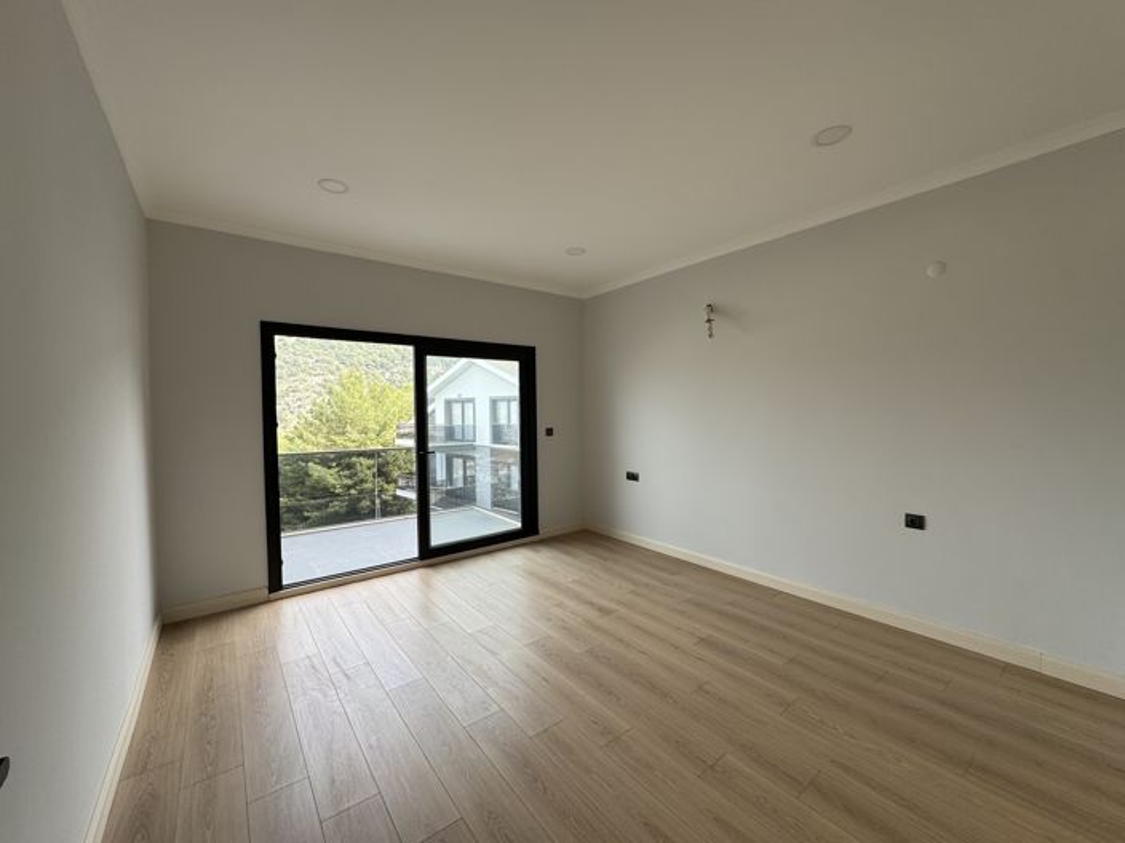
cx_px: 562
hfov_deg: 102.1
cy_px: 422
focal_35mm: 14
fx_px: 455
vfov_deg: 85.7
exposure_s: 1/168
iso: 40
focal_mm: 2.22
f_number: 2.2
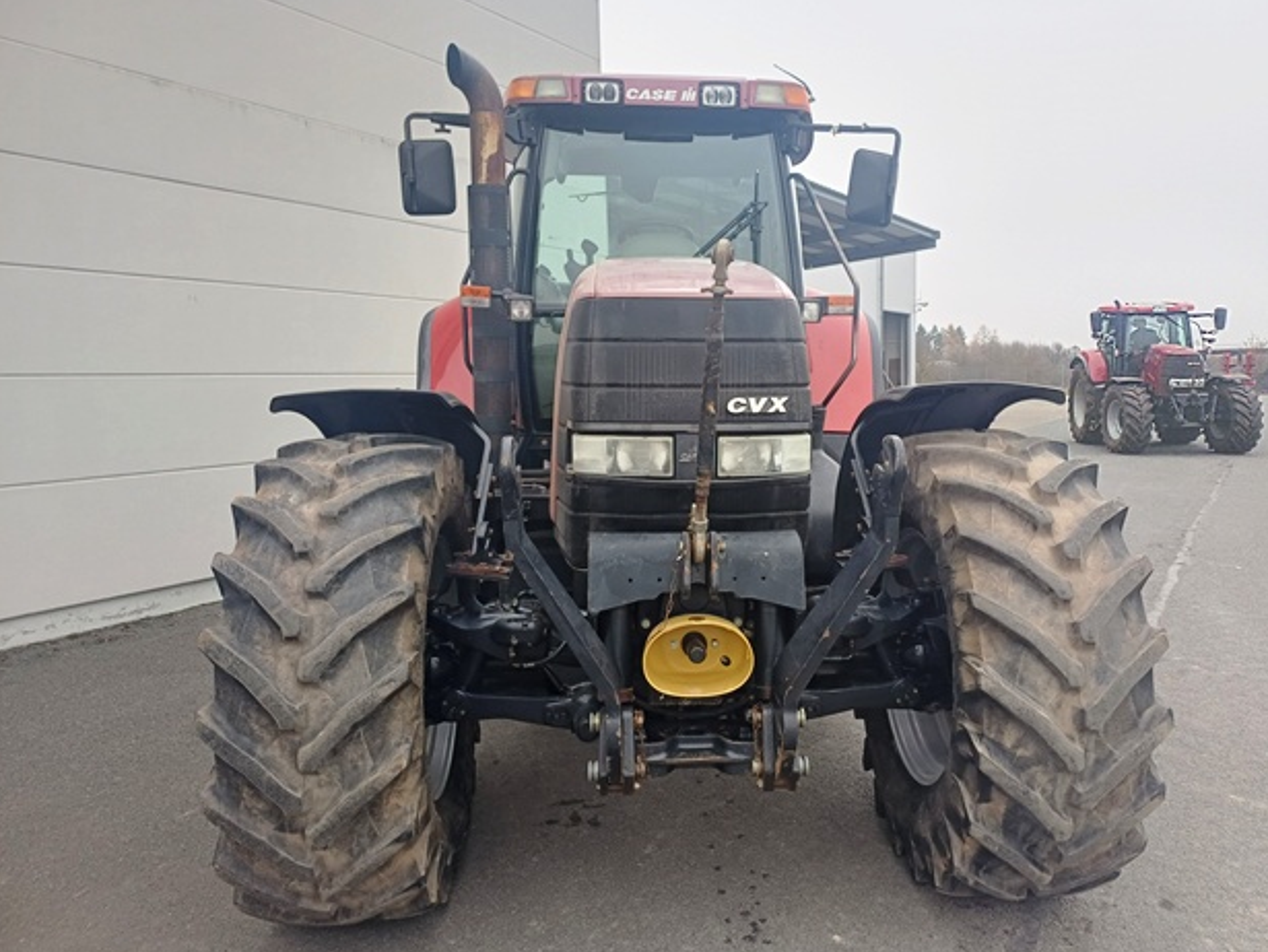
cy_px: 476
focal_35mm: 26
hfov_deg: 67.2
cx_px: 658
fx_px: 953
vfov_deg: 53.1
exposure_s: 1/50
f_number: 1.8
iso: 100
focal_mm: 4.65
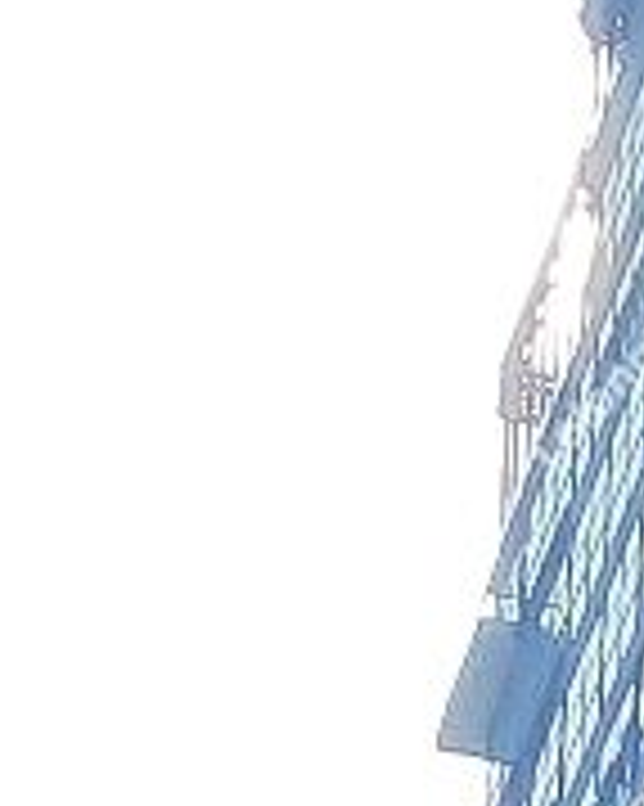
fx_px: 3553
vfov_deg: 10.3
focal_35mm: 149
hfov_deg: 9.4
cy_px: 2240
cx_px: 1432
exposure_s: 1/3233
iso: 100
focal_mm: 3.94
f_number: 1.9
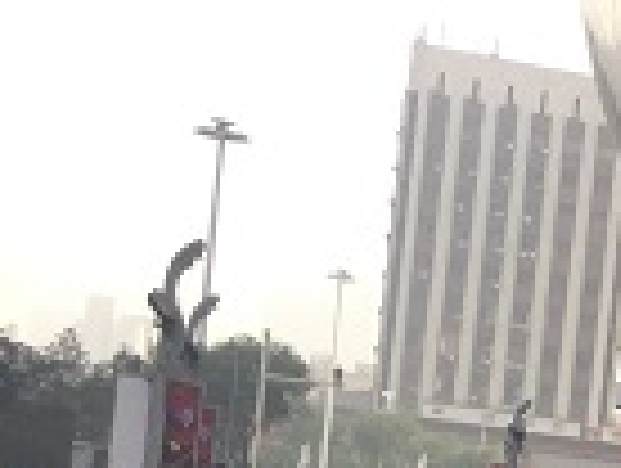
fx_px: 2264
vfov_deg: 11.4
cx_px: 1346
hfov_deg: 13.0
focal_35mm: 126
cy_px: 684
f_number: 2.2
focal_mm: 4.15
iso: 32
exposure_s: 1/618
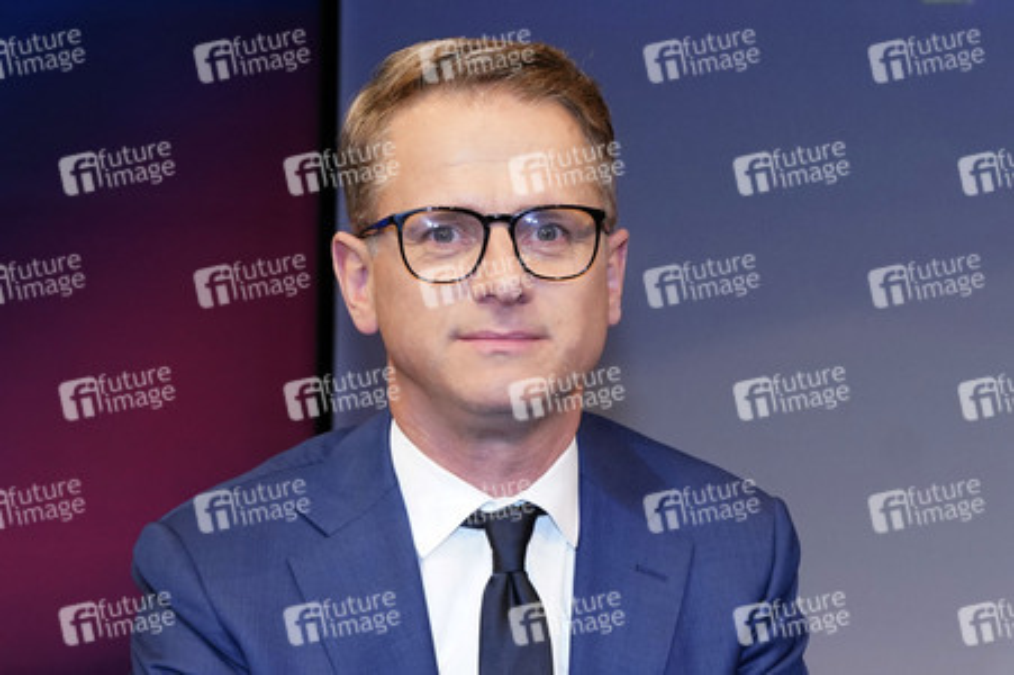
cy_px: 338
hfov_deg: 45.5
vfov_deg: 31.1
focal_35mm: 43
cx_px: 507
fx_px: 1210
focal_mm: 43
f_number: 5.6
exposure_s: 1/125
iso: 2000
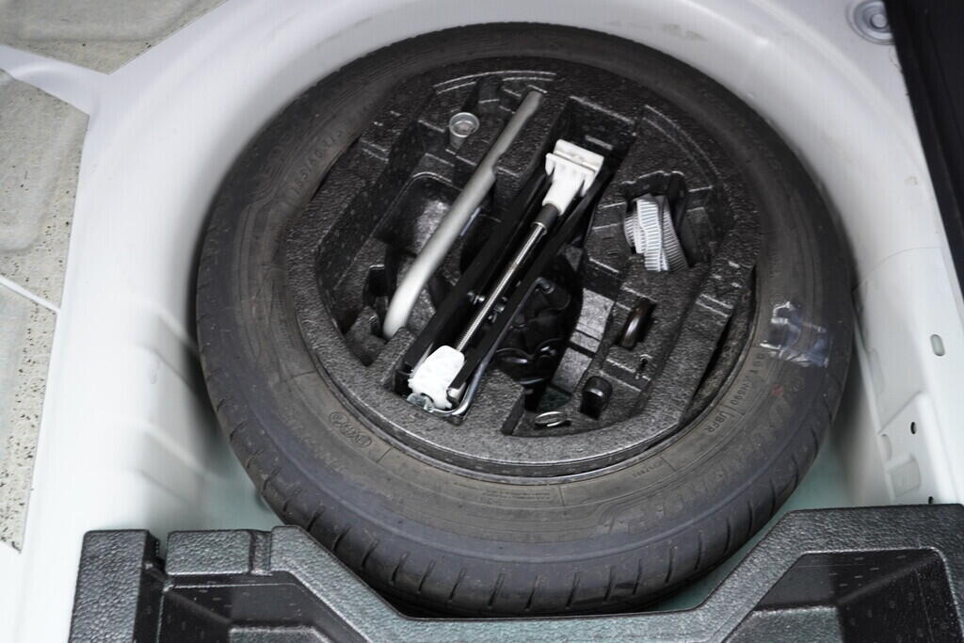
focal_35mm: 36
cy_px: 322
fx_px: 964
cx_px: 482
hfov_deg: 53.1
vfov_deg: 36.9
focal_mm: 24
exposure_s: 1/40
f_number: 2.8
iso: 640
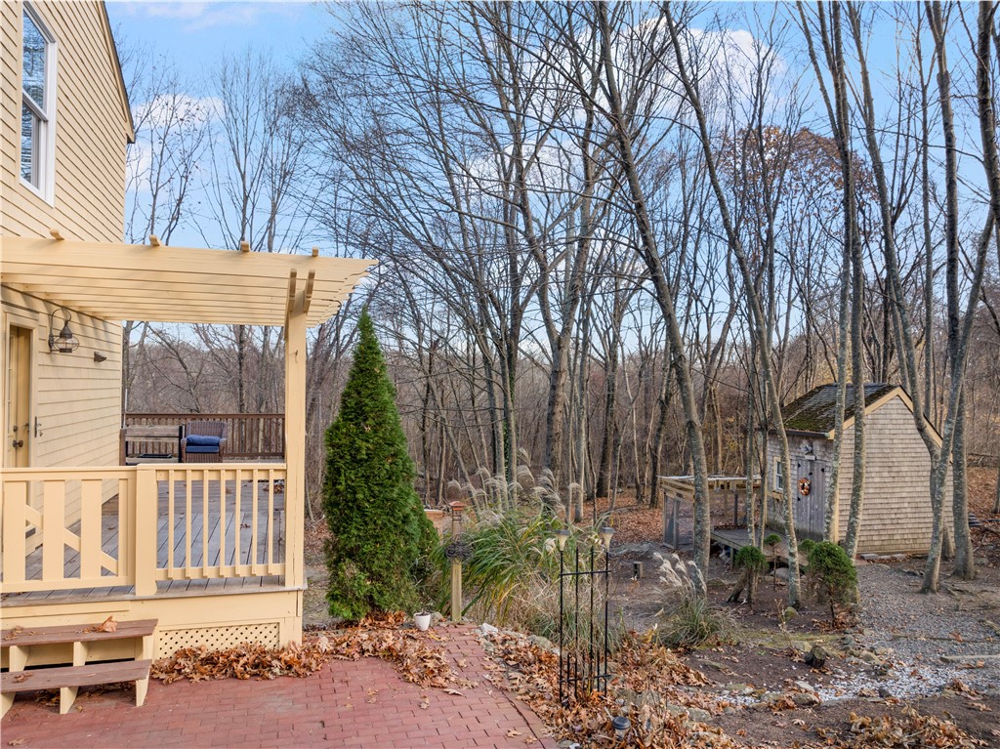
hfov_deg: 71.6
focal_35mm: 24
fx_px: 693
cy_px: 374
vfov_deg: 56.8
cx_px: 500
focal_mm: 12.29
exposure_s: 1/240
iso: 100
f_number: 2.8
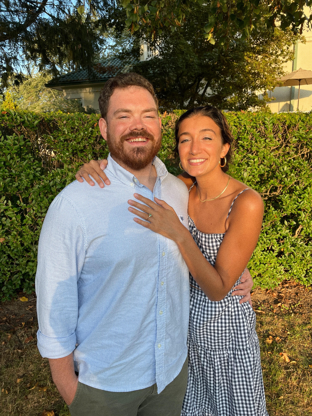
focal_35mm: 26
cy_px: 208
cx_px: 156
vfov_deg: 67.3
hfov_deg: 53.1
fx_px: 312
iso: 32
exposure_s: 1/483
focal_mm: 4.2
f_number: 1.6
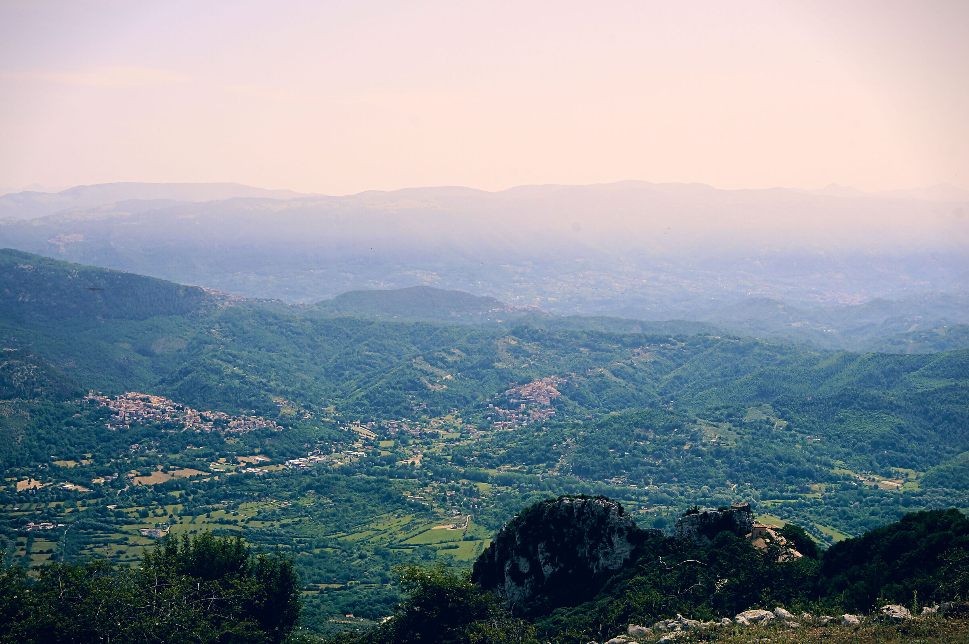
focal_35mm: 51
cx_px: 484
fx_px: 1371
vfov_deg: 26.4
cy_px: 322
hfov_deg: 38.9
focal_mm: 34
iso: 200
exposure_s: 1/250
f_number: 16
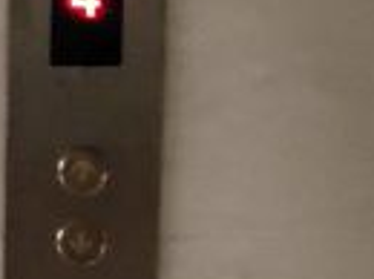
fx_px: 1930
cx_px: -711
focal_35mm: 179
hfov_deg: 9.1
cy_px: 81
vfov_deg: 8.3
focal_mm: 4.27
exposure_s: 1/17
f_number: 1.8
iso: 844
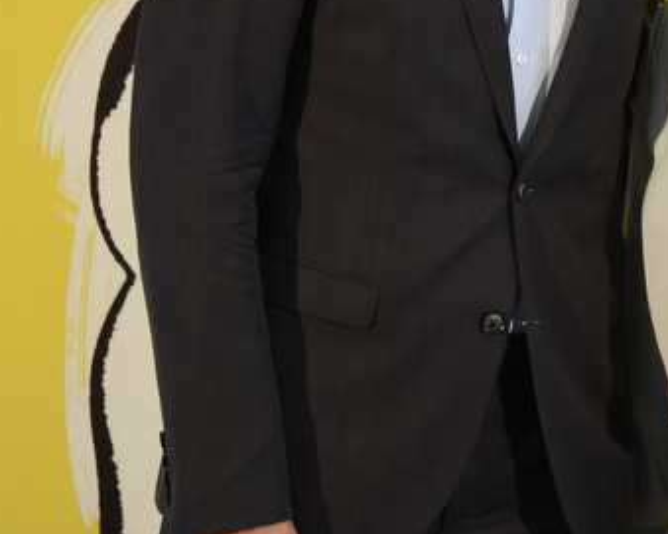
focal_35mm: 220
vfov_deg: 7.0
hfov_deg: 8.8
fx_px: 4348
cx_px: 585
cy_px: -24
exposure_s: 1/80
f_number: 4
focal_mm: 62
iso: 640
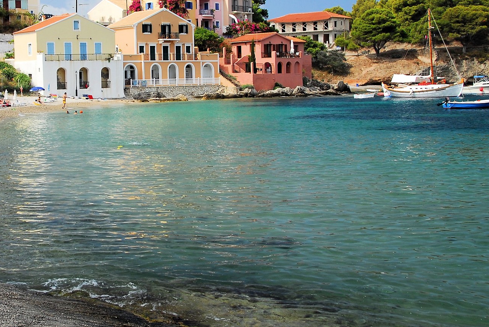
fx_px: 911
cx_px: 160
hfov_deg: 29.8
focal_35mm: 67
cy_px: 98
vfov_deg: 20.3
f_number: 5.6
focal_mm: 24
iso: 100
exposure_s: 1/125
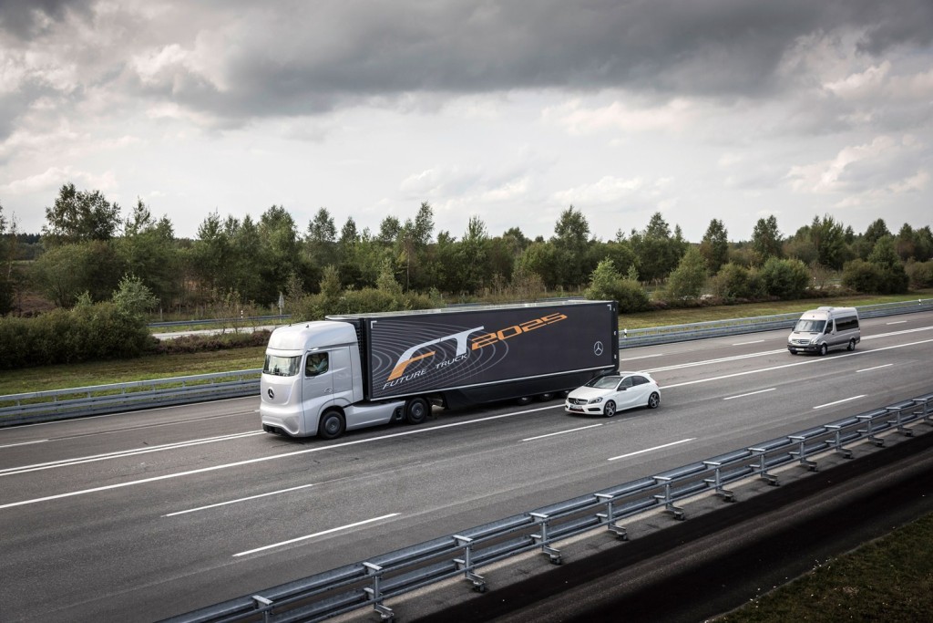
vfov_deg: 38.9
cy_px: 312
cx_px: 466
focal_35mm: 34
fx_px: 881
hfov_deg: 55.8
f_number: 6.3
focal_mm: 34
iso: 400
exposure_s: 1/800
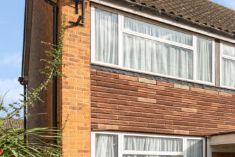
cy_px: 97
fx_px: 307
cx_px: 292
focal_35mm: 47
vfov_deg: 28.6
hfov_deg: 33.1
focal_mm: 16
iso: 1600
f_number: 5
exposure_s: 1/4000
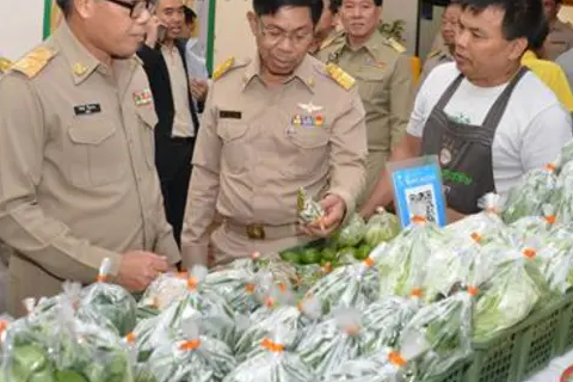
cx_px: 276
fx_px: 828
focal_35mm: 52
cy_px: 123
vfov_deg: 25.8
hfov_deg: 38.2
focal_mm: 32
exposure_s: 1/100
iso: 800
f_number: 6.3
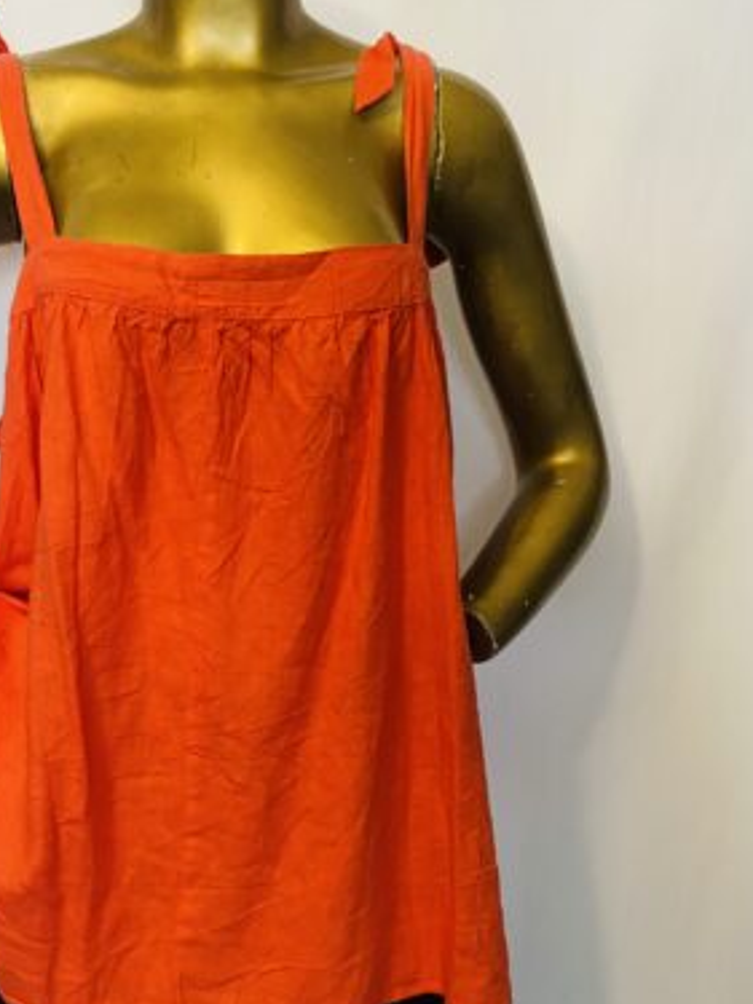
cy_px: 486
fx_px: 1074
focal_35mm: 37
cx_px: 241
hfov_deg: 38.1
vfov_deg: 50.1
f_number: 1.8
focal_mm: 4.25
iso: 320
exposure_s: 1/50
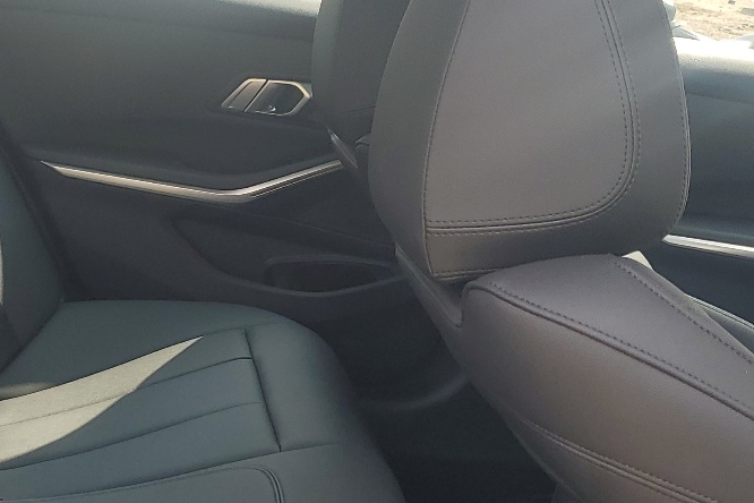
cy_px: 280
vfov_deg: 20.9
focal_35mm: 65
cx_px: 246
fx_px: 1361
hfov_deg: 30.7
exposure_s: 1/500
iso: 50
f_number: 1.5
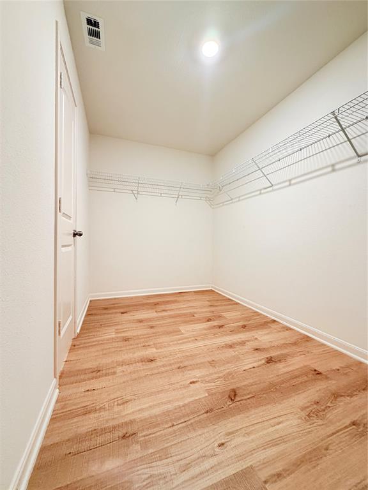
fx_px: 198
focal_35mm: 14
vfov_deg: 102.1
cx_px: 184
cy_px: 245
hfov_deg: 85.7
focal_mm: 2.22
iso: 400
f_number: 2.2
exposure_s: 1/60
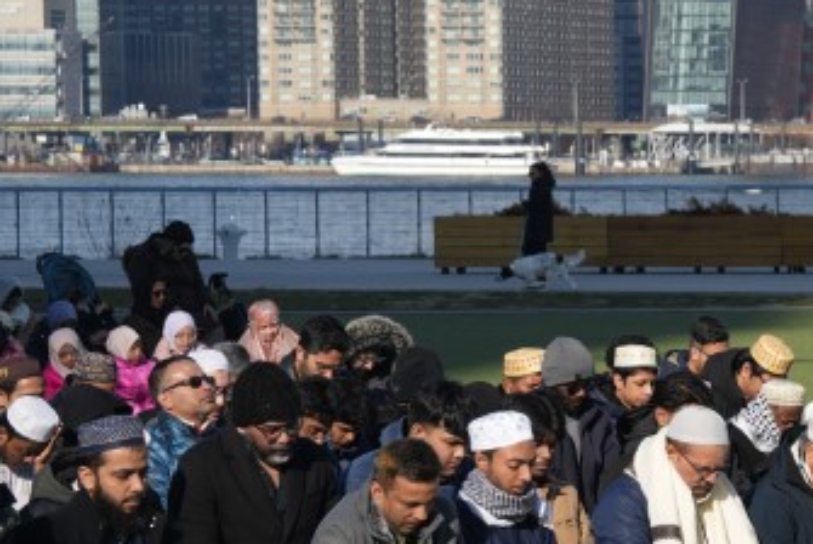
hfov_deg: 9.2
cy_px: 380
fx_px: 4905
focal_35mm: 217
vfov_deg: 6.3
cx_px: 1221
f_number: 6.3
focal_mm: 70
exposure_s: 1/400
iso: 100
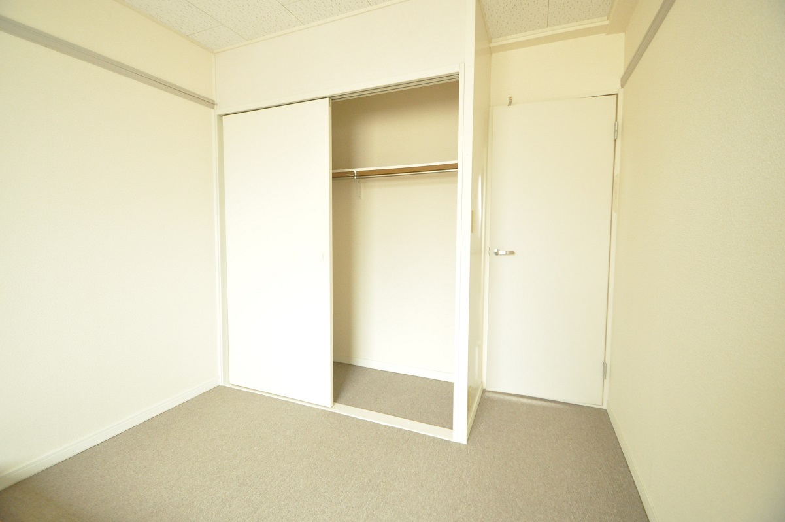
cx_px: 392
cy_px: 261
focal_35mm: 15
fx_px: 327
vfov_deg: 77.2
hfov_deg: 100.5
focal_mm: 10
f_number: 4
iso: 2200
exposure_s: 1/30
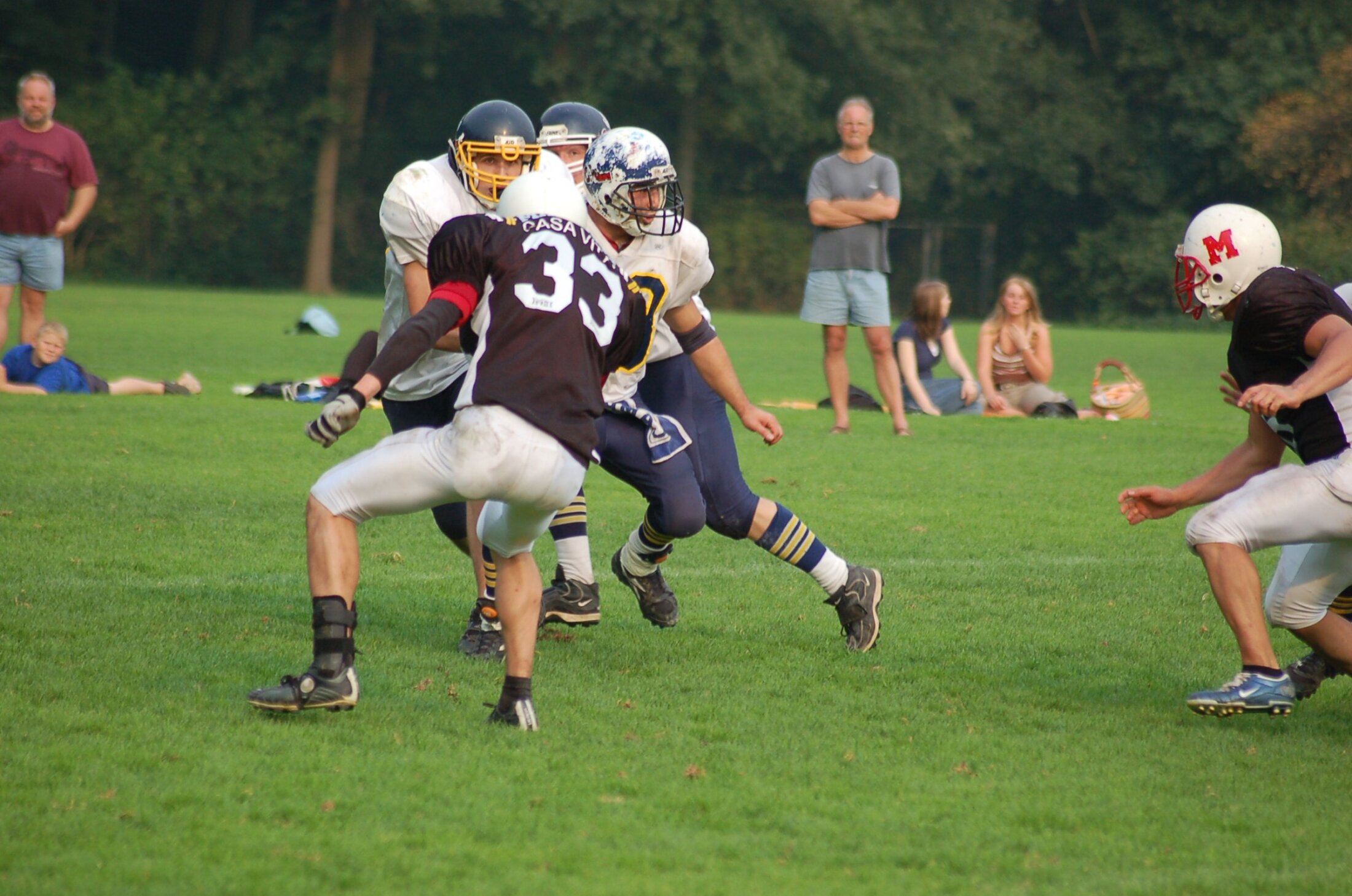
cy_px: 448
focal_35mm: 292
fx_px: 10964
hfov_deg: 7.1
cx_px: 676
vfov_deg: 4.7
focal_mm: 195
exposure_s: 1/800
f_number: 5
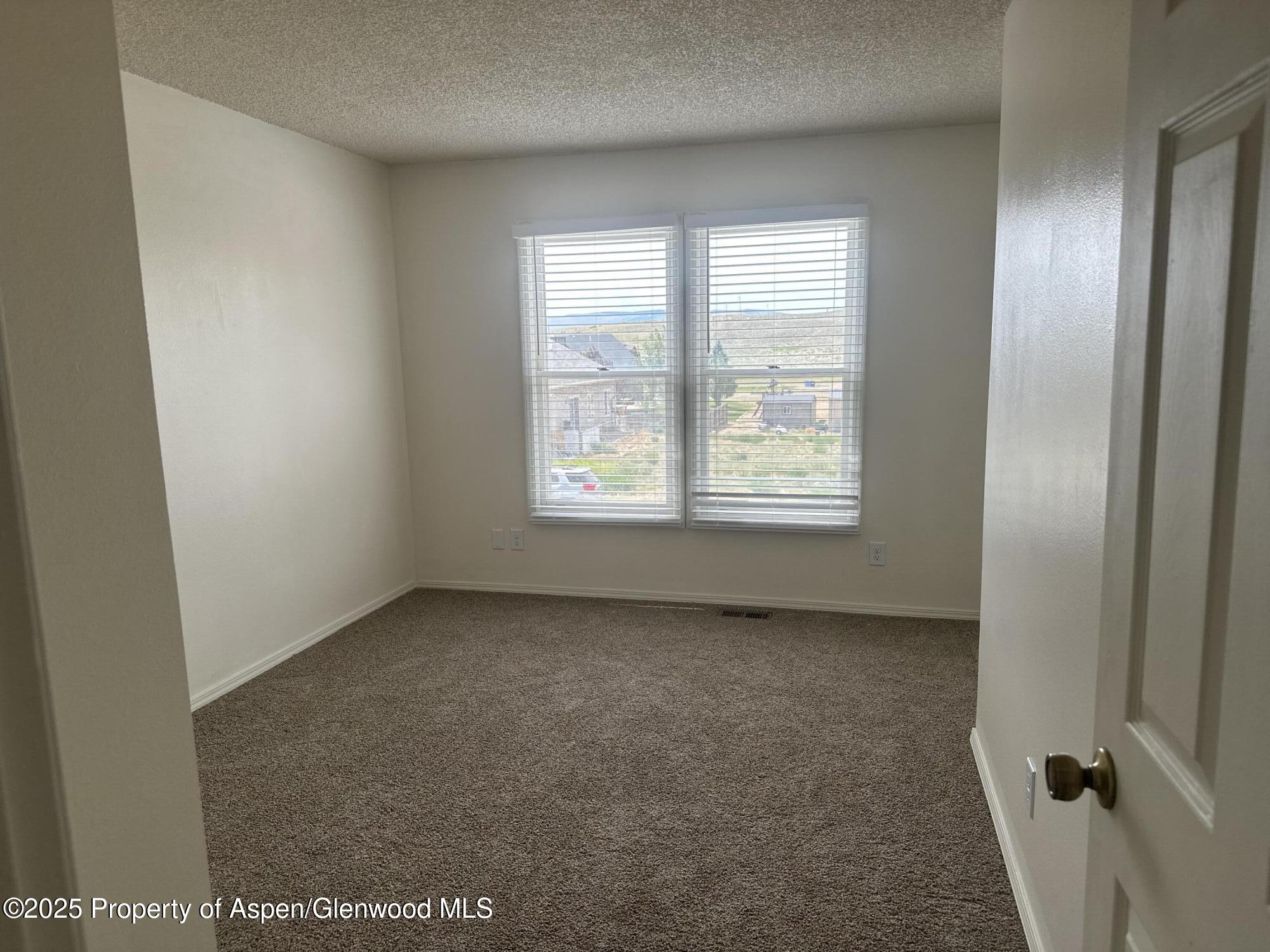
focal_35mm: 24
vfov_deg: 56.8
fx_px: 881
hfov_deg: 71.6
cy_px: 476
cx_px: 635
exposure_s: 1/541
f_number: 1.78
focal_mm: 6.86
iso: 80
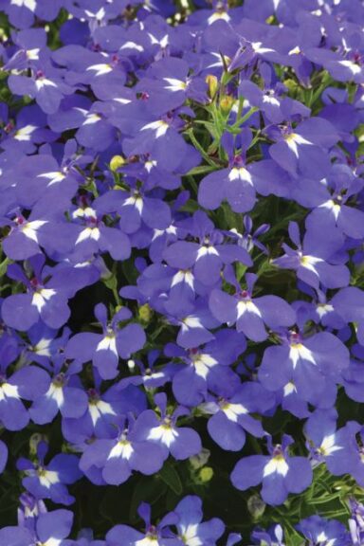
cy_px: 273
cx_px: 182
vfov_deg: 13.0
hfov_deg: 8.7
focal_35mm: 158
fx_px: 2389
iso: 100
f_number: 22
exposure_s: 1/4
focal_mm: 105
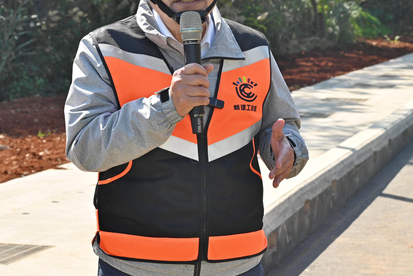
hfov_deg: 19.1
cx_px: 342
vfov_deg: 12.8
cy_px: 46
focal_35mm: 106
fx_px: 1216
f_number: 7.1
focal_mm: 52
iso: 64
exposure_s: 1/160
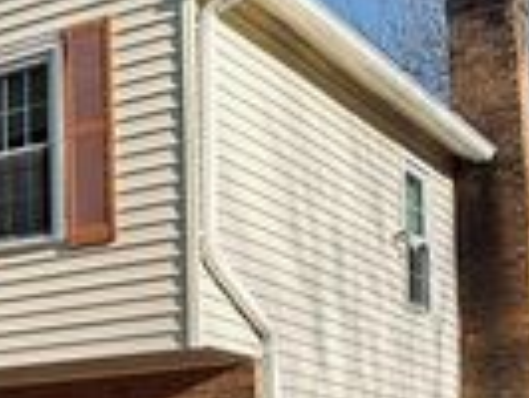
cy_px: 416
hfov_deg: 19.6
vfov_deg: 16.1
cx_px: -207
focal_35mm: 90
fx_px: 1377
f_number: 1.78
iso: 80
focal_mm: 6.86
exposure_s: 1/1433
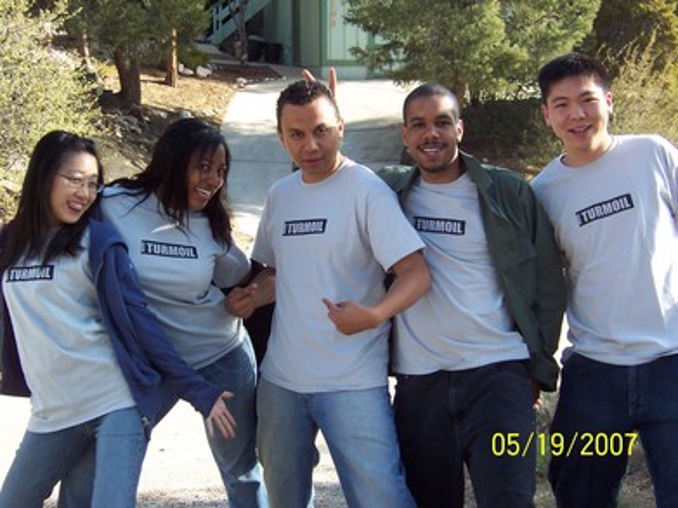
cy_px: 254
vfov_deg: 21.9
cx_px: 339
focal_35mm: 67
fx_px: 1312
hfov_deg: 29.0
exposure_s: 1/250
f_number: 4
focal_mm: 10.4
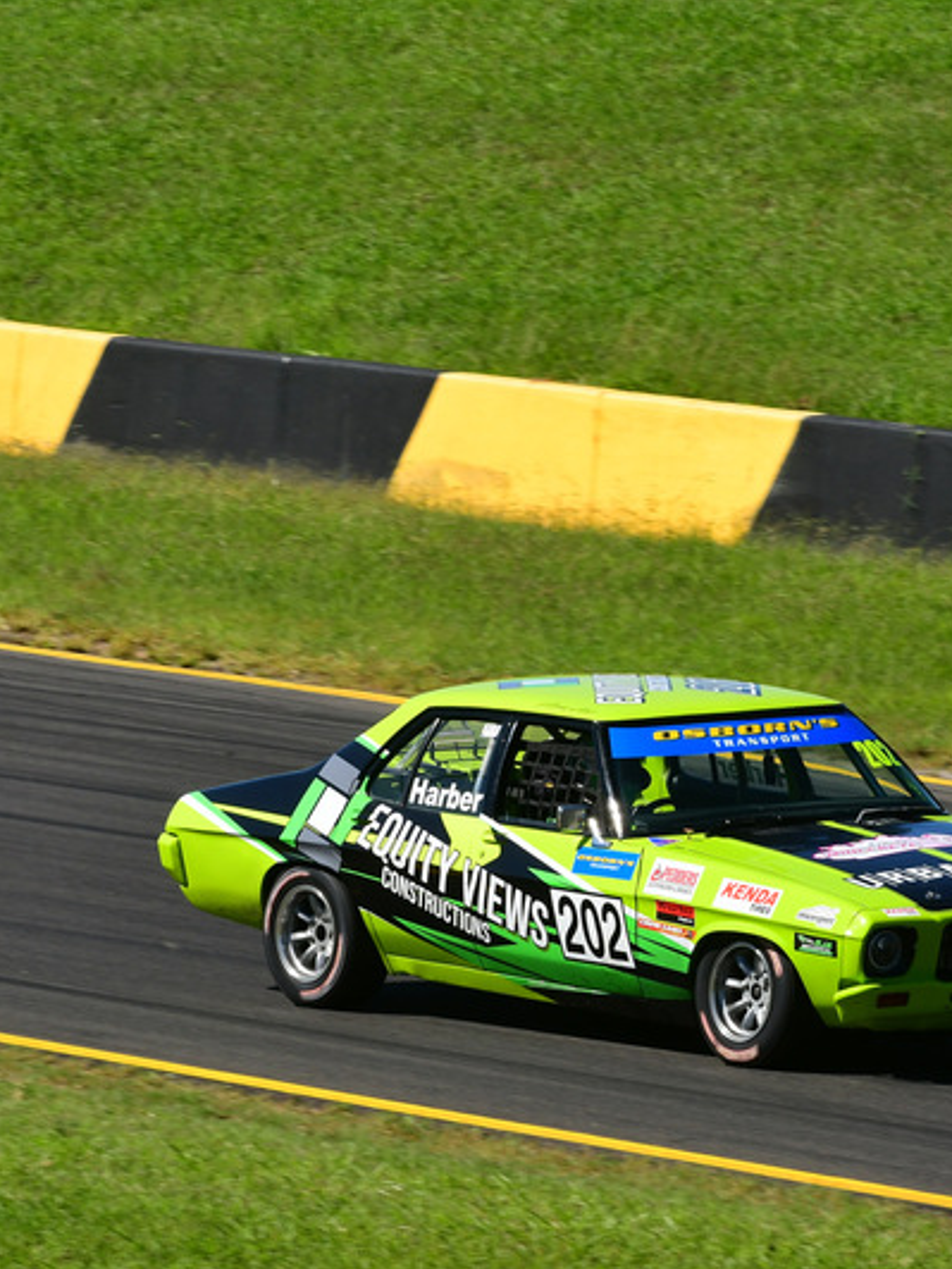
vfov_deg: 4.3
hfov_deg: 3.3
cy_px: 634
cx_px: 525
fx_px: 16721
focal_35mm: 456
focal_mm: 210
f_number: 13
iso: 500
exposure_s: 1/640
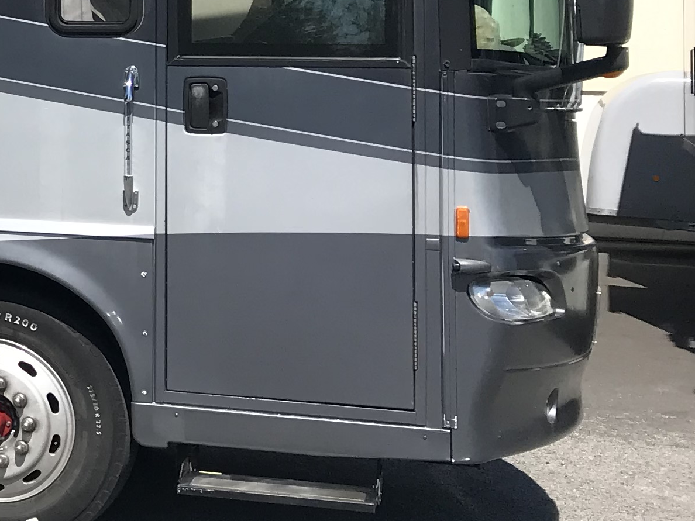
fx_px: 1907
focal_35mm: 95
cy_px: -4
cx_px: -446
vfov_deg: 15.3
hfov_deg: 17.7
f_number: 1.8
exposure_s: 1/2398
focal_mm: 3.99
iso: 20
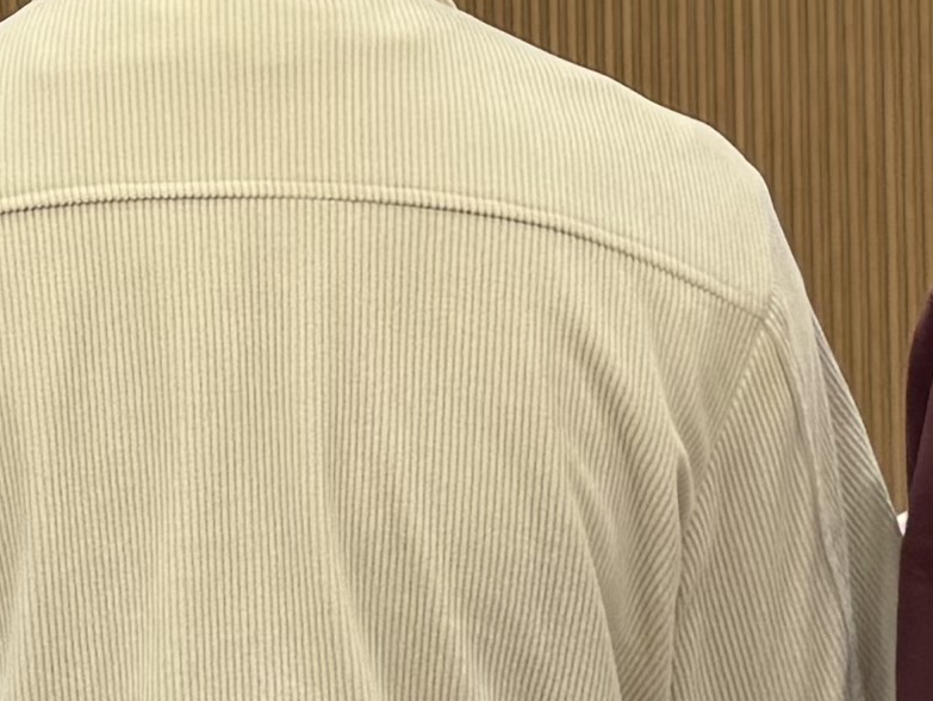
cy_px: -284
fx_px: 4719
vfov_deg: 8.3
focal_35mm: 175
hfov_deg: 11.0
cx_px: -304
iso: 64
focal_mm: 6.76
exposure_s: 1/120
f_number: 1.78
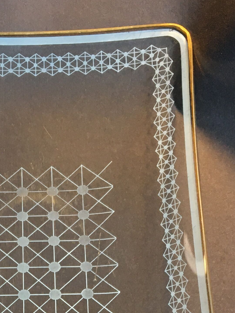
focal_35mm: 81
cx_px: 30
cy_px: 418
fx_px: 733
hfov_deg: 18.0
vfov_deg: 21.6
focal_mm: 4.15
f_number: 2.2
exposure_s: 1/33
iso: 100
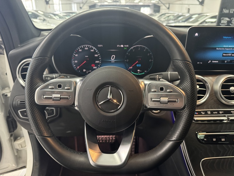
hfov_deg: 71.6
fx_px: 162
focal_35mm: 24
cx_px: 117
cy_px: 88
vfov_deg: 56.8
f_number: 1.78
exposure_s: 1/33
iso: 640
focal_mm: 6.76
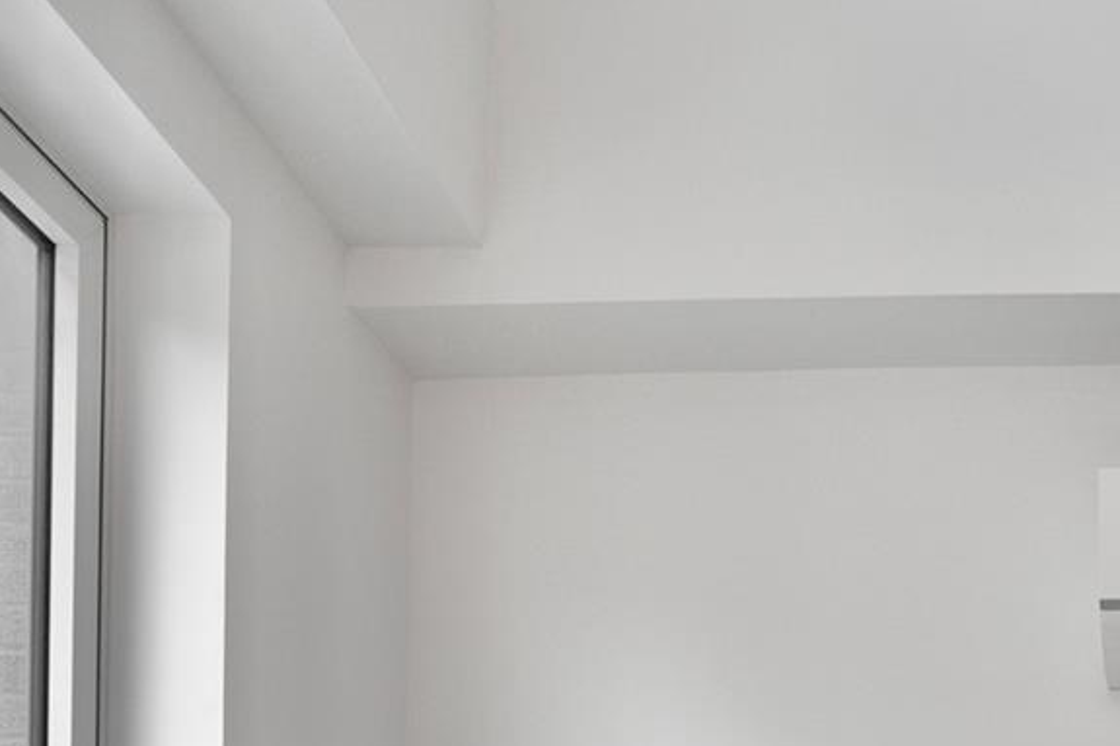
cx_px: 1247
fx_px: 1773
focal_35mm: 57
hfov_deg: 31.0
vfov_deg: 19.2
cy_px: 1261
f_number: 4
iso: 500
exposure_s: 1/160
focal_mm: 16
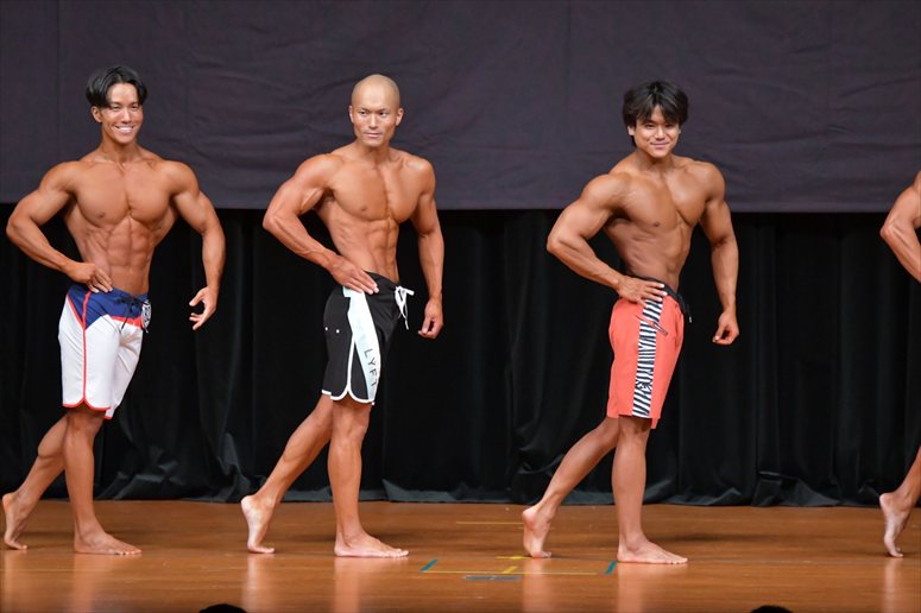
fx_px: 6904
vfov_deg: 5.1
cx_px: 460
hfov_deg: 7.6
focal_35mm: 270
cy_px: 306
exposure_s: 1/400
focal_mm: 180
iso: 5000
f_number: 5.6
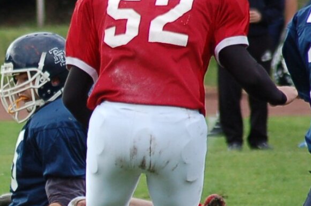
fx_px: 6635
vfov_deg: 1.8
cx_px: -192
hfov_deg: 2.7
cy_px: 199
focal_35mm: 770
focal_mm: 135
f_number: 4.5
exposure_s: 1/800
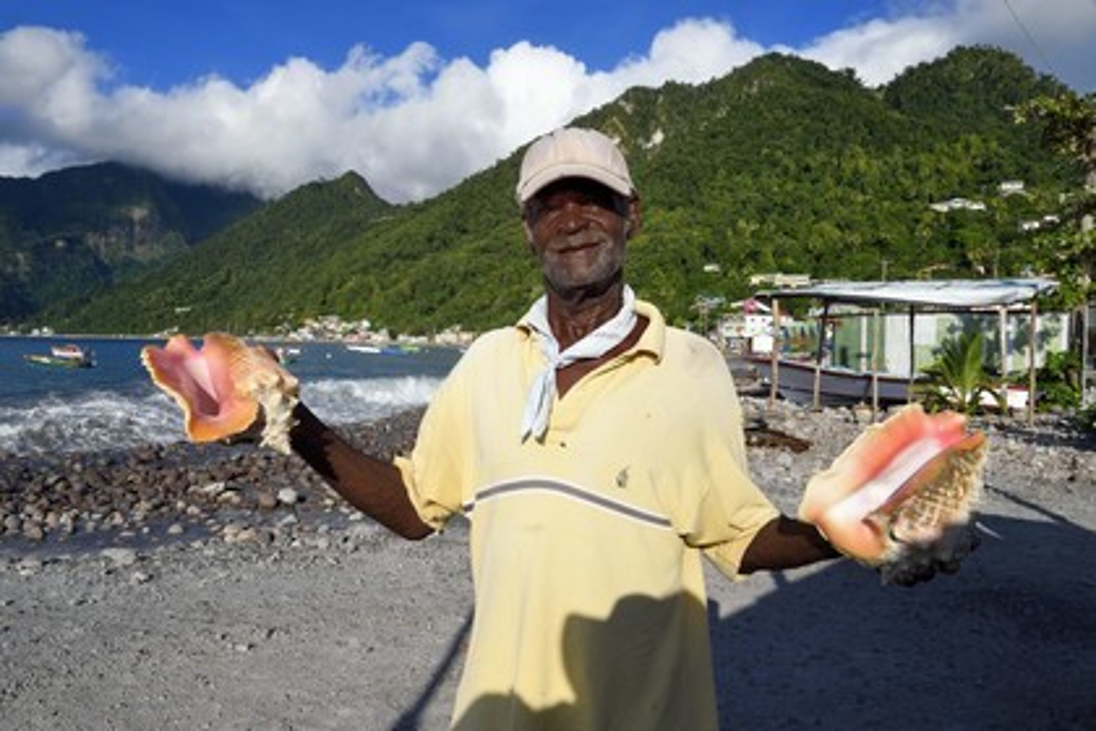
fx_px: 883
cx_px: 548
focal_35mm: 29
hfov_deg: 63.7
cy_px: 366
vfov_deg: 45.0
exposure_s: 1/200
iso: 200
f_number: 18
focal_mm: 29
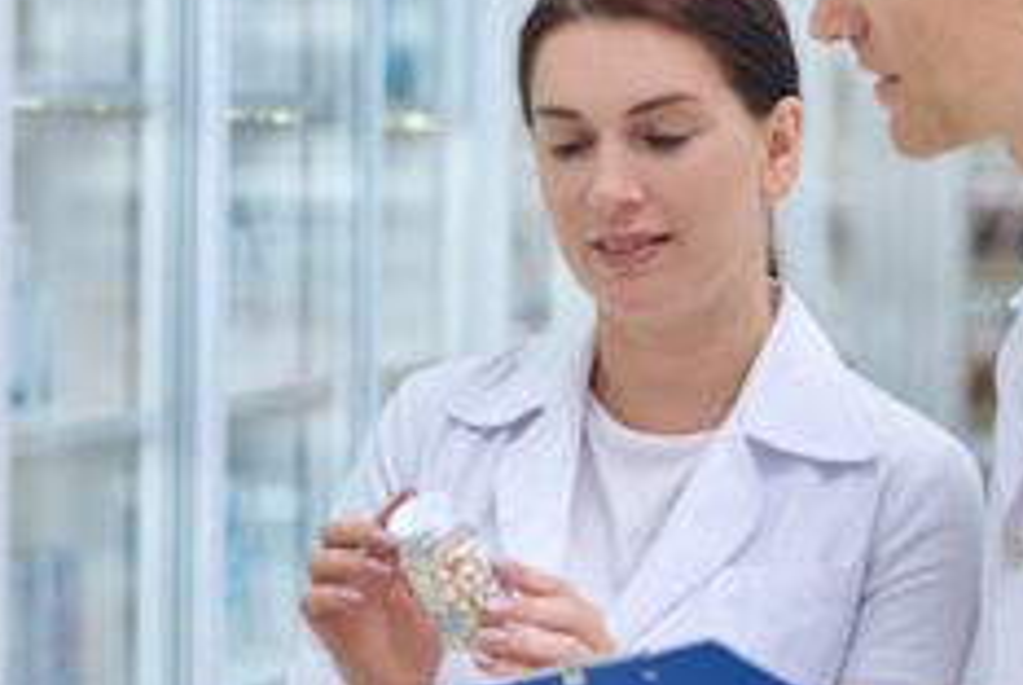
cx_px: 648
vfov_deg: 7.0
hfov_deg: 10.5
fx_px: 5577
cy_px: 404
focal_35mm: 196
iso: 160
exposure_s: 1/160
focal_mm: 85
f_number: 2.5
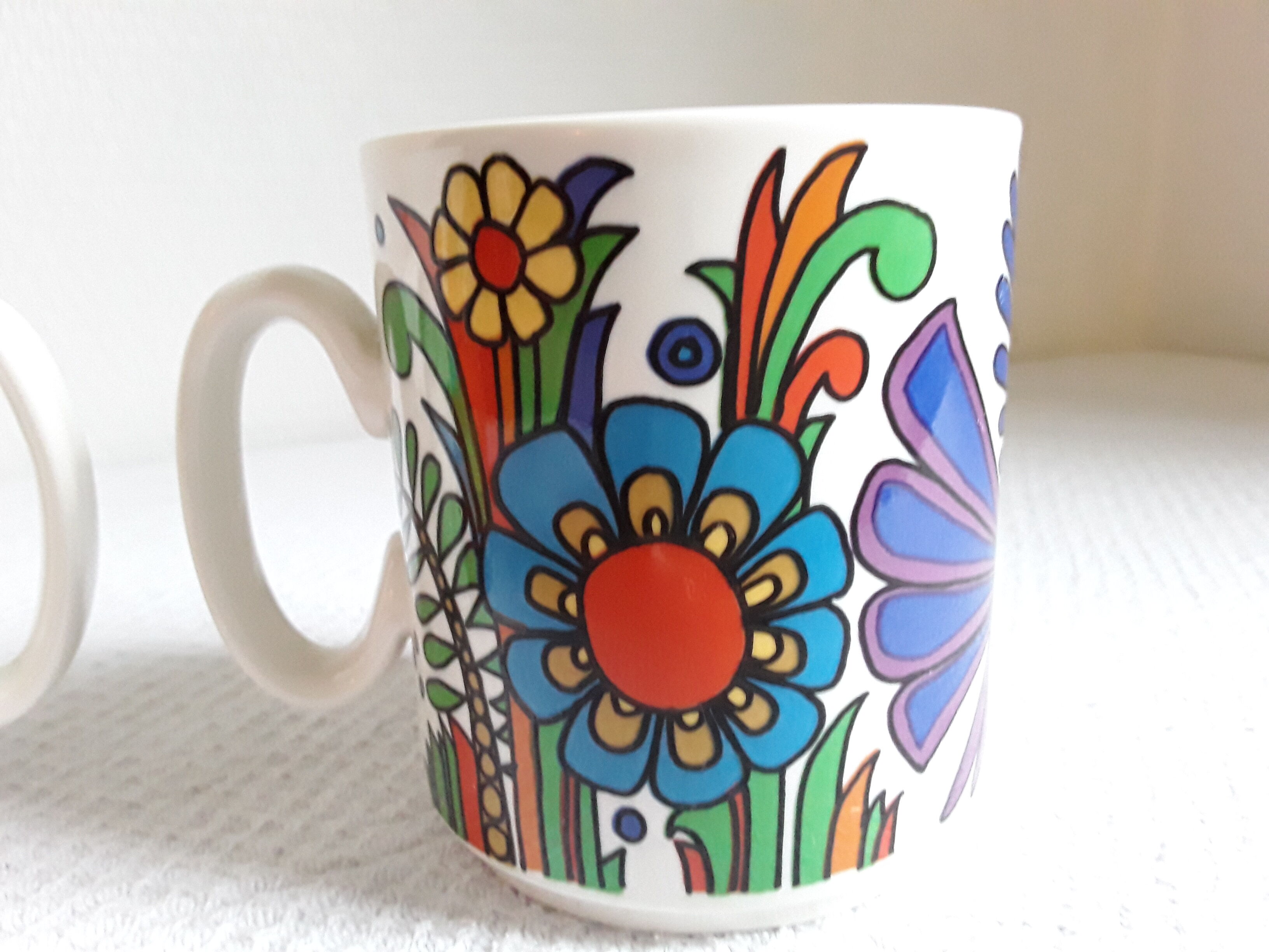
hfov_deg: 65.3
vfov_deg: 51.4
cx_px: 634
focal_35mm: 27
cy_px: 476
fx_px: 990
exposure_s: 1/20
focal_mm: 2.91
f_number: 1.9
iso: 400
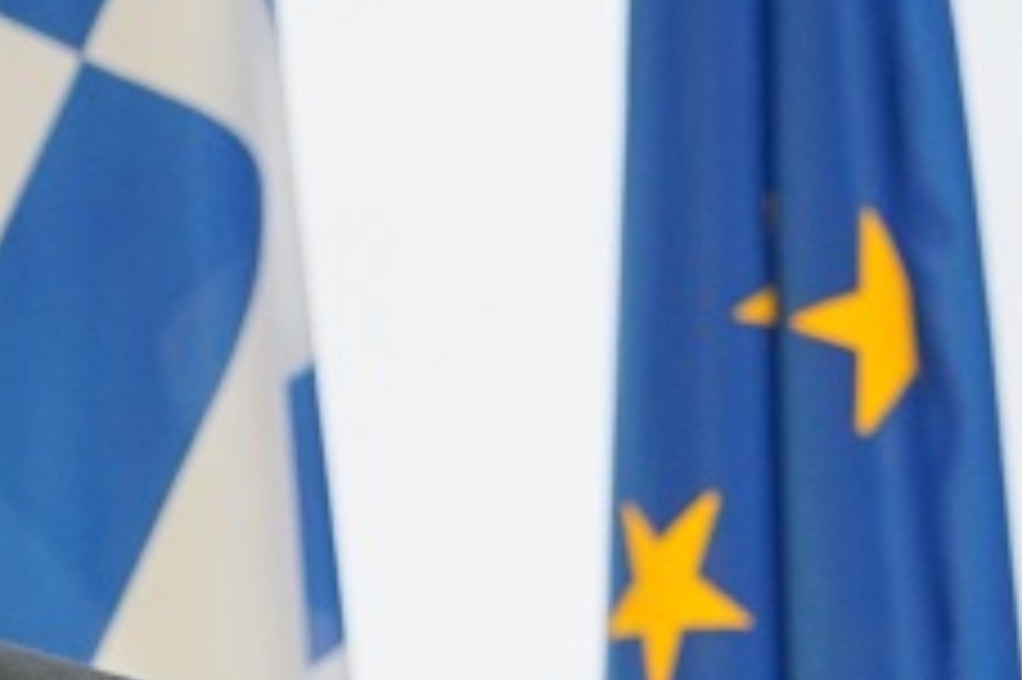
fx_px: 7886
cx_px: 473
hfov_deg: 7.4
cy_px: 880
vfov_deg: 4.9
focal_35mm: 278
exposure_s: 1/160
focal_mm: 63
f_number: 4
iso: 1600
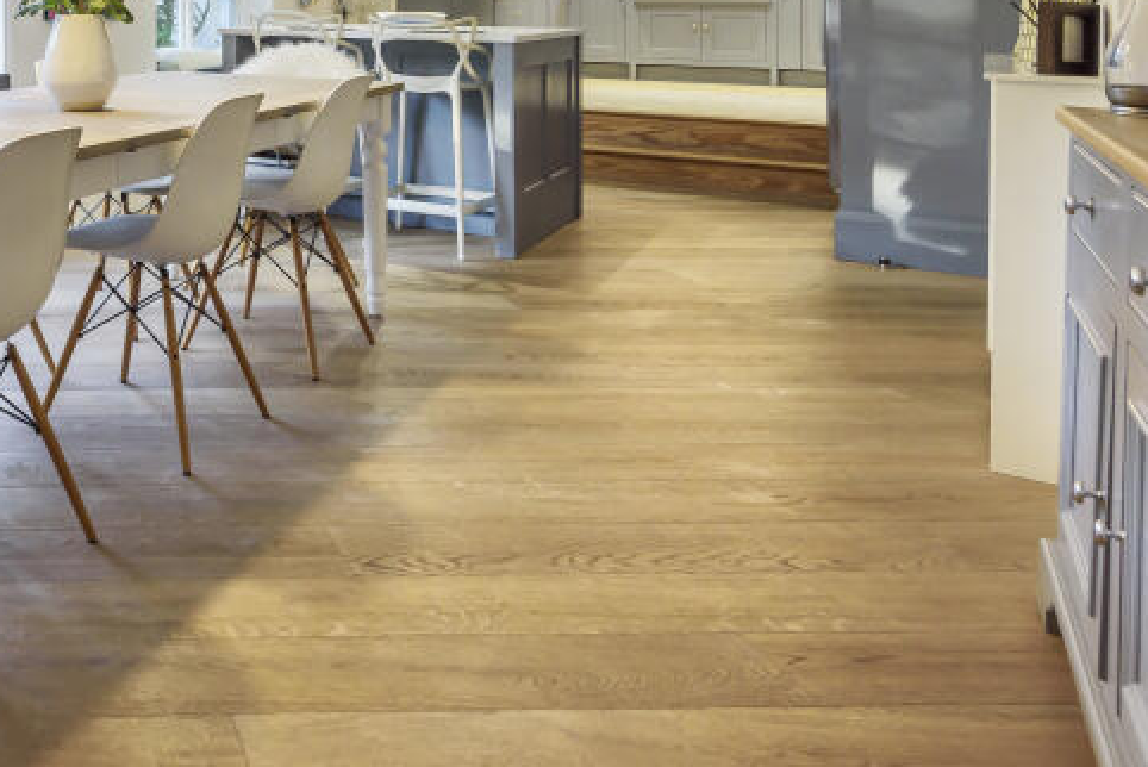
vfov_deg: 35.9
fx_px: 1085
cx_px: 26
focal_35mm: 34
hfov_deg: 47.3
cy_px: 38
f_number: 8
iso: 400
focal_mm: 16
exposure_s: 1/15
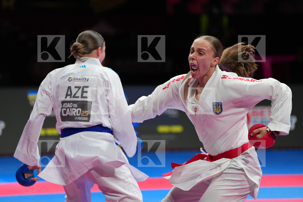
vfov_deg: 8.3
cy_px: 101
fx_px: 1388
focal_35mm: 165
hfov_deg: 12.5
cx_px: 152
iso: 800
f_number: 2.8
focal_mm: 165
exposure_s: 1/1000
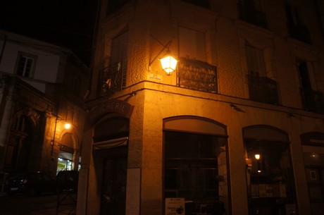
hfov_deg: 67.5
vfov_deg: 47.8
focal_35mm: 27
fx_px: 243
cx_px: 162
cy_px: 108
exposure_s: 1/30
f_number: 3.5
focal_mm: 18
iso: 1000
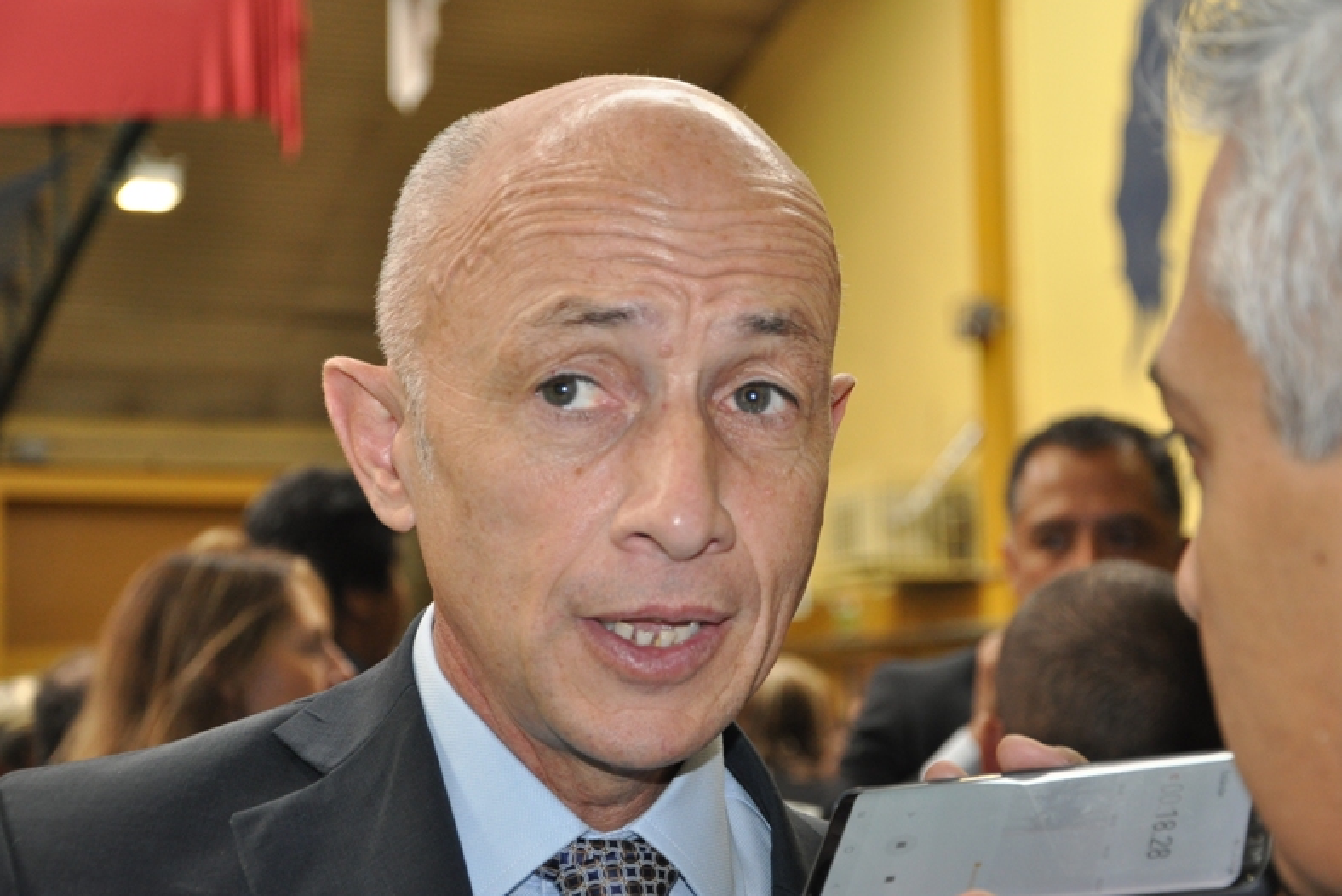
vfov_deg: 18.0
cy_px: 451
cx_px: 664
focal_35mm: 76
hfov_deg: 26.6
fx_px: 2834
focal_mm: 50
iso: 800
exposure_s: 1/80
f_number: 5
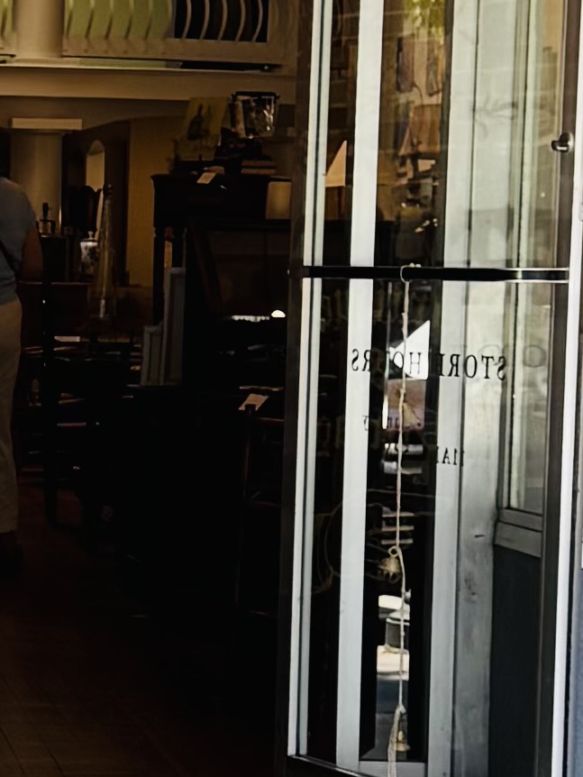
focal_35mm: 159
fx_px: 3569
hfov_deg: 9.0
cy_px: 494
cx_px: -392
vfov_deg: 12.4
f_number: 1.78
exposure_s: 1/130
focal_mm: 6.76
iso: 50
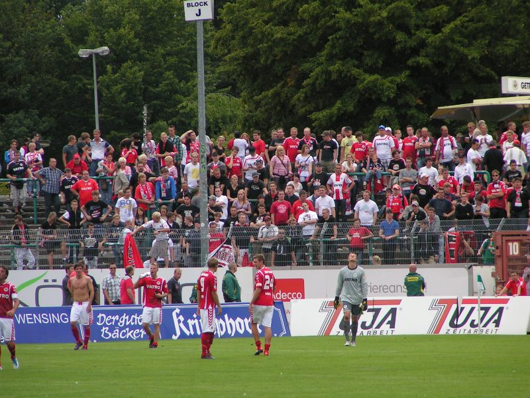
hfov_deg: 5.2
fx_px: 5818
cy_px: 199
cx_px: 265
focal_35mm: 380
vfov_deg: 3.9
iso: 64
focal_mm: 58
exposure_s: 1/400
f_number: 3.5
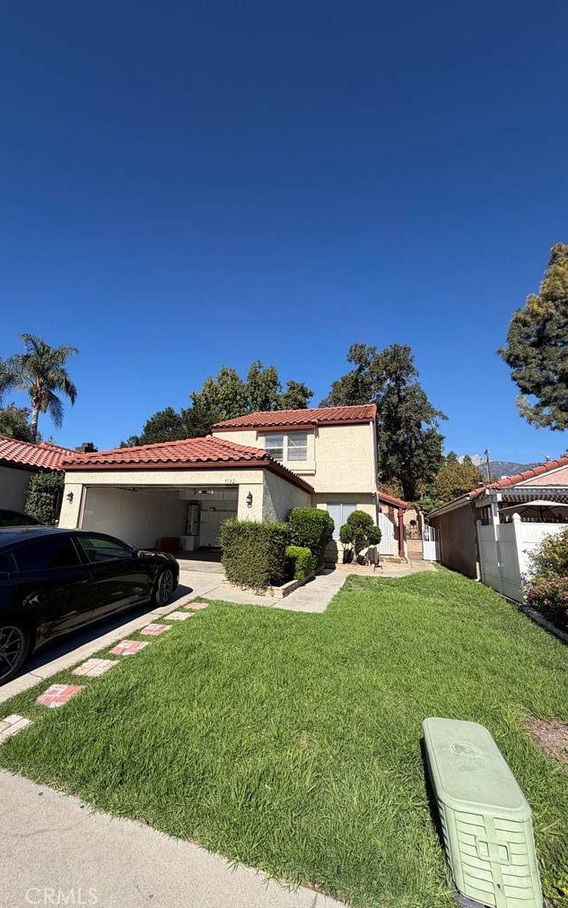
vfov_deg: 101.5
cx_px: 254
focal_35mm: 15
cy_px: 450
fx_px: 372
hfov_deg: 74.6
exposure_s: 1/809
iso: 25
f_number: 2.2
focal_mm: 2.22
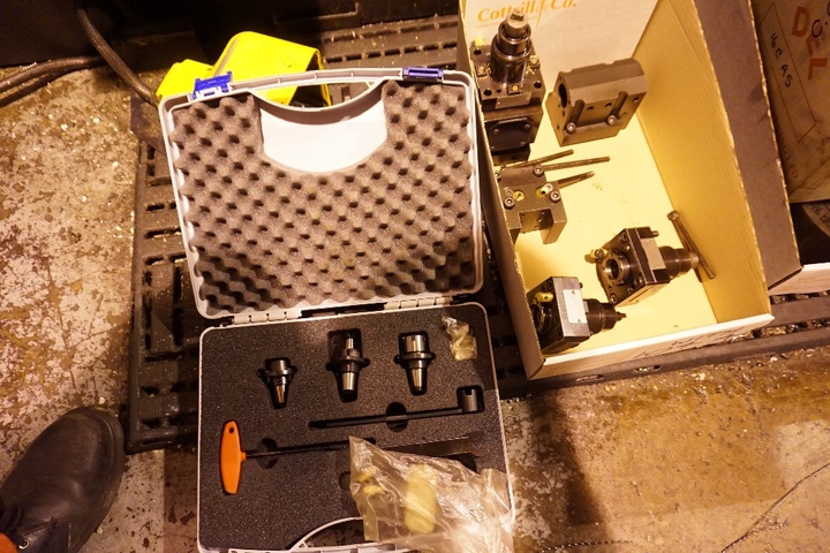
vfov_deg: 53.1
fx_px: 553
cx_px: 415
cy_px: 276
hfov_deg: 73.7
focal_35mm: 24
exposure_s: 1/40
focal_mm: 16
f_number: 3.5
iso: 3200
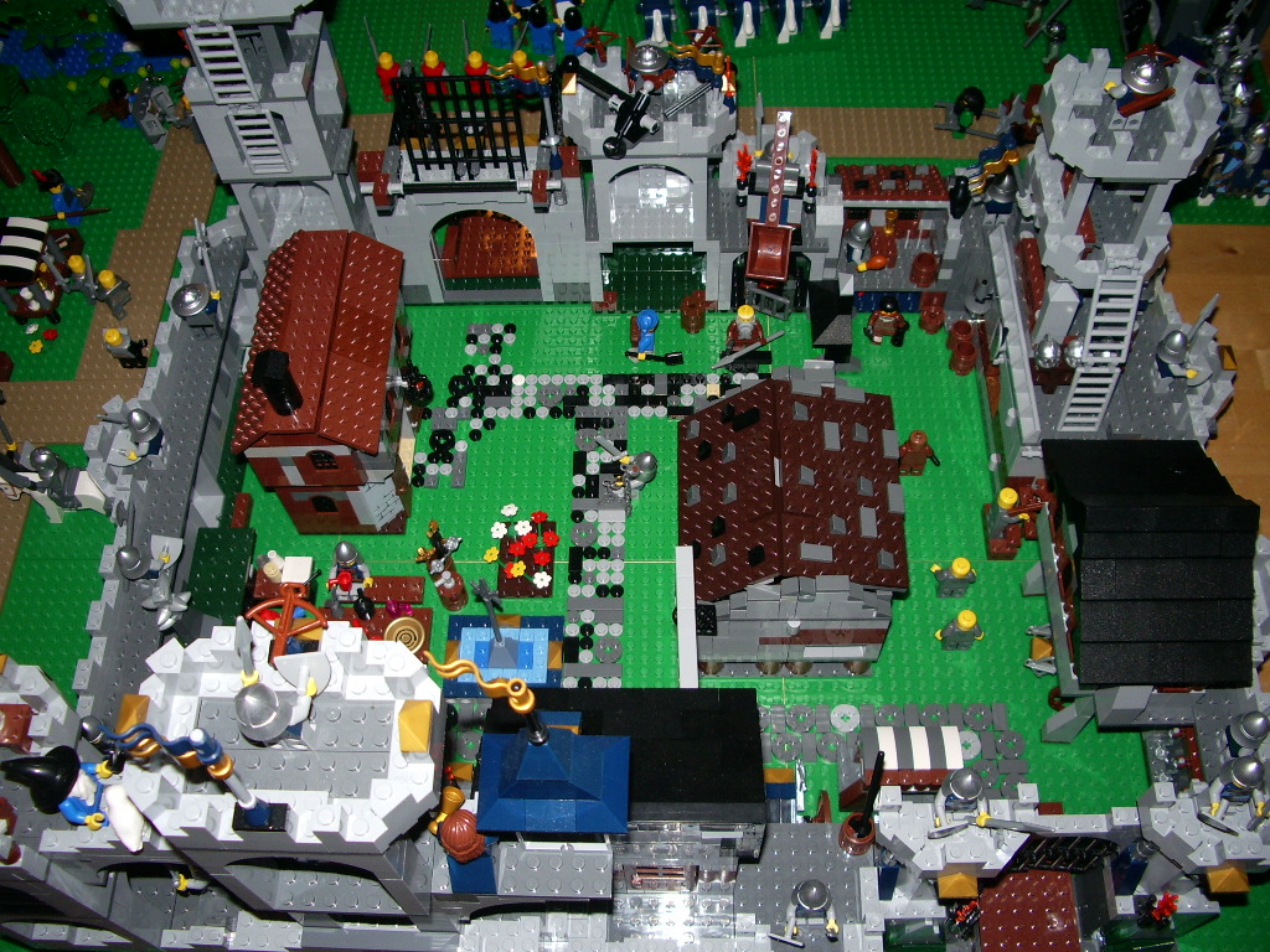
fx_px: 1284
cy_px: 476
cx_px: 635
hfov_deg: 52.6
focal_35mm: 35
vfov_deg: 40.7
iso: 100
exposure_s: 1/40
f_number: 2.6
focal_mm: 5.8
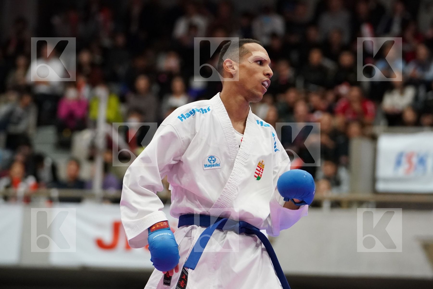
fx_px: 2285
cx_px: 216
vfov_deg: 7.2
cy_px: 144
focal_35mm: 190
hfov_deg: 10.8
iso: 4000
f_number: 2.8
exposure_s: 1/1000
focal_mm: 127
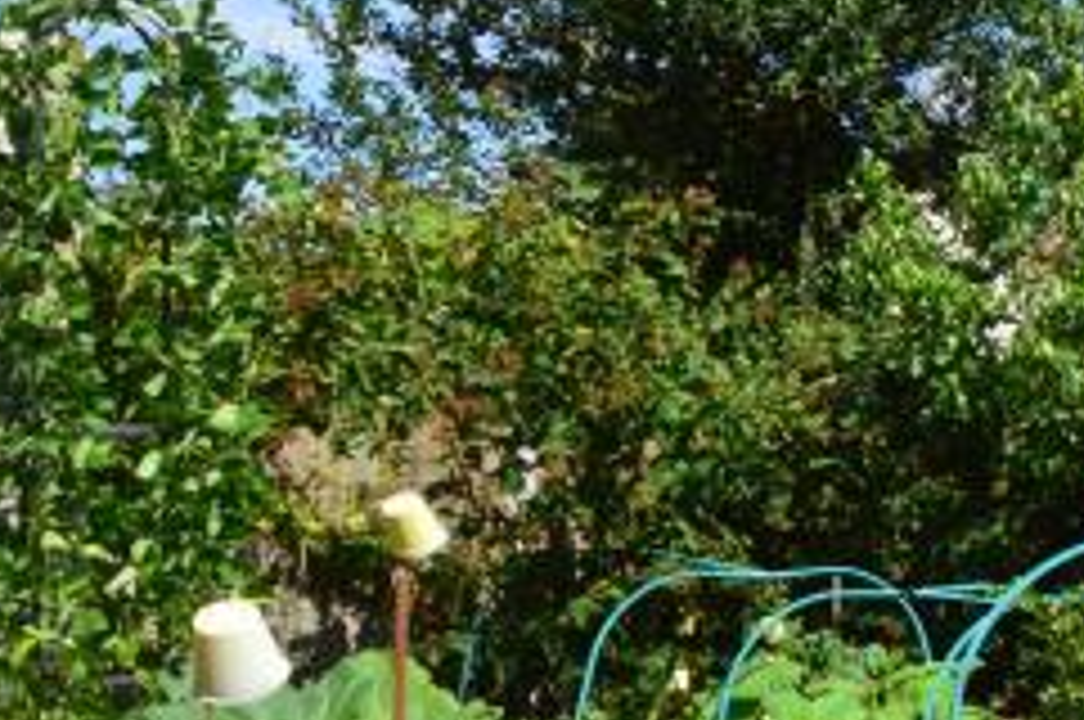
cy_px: 344
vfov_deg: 19.4
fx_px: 2109
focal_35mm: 70
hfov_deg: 22.4
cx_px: 1727
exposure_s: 1/400
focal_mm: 11
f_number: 11
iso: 400
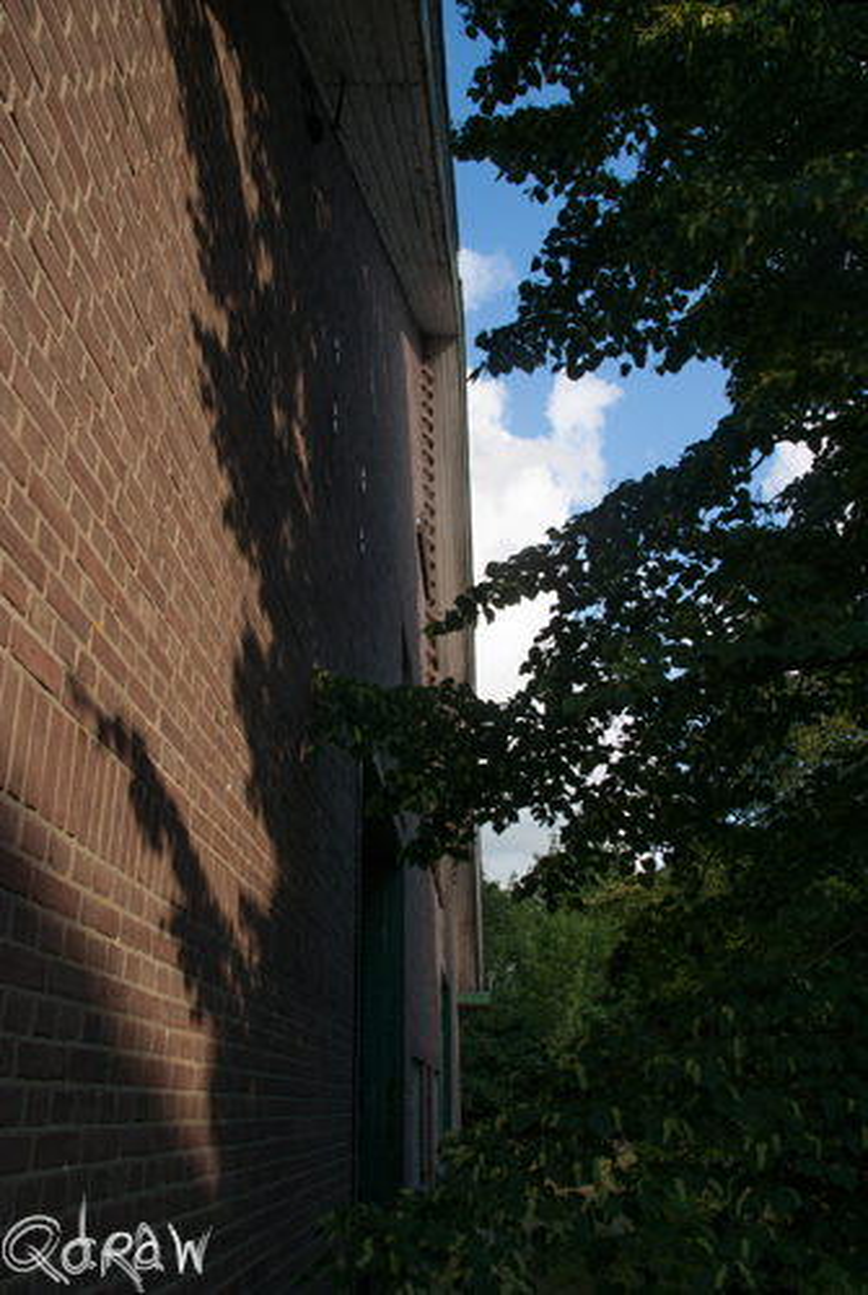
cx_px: 434
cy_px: 648
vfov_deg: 57.2
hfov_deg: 40.1
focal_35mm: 33
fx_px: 1189
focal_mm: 22
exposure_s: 1/80
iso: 100
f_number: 10
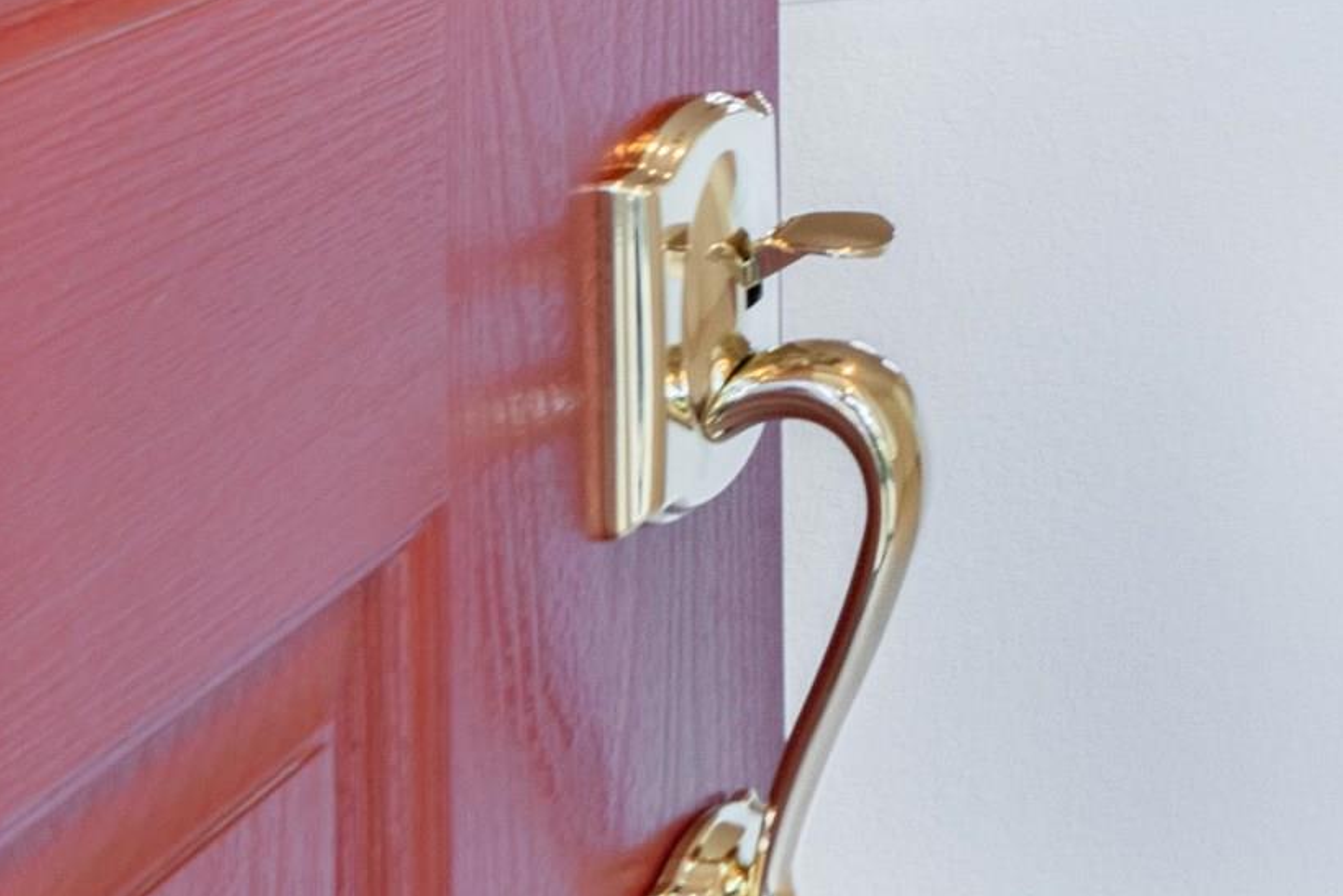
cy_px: -720
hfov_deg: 20.8
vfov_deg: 18.0
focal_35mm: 60
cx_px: 2506
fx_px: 2238
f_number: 8
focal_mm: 16
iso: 400
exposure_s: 1/6
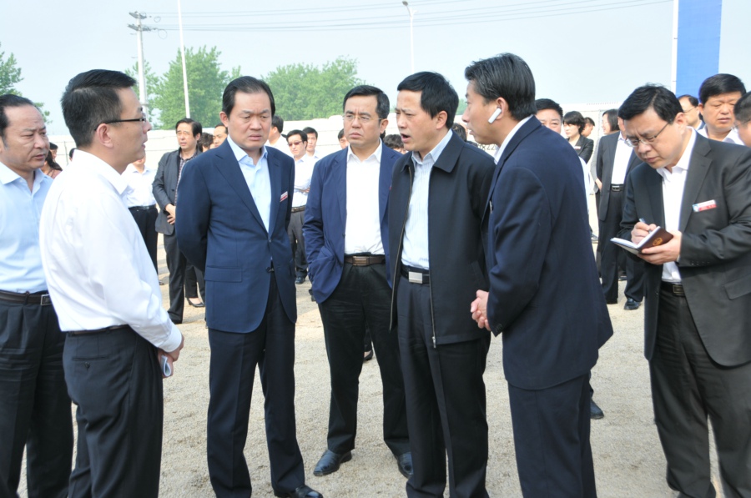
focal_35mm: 39
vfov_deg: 34.1
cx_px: 376
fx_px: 812
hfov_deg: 49.6
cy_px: 249
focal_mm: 26
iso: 320
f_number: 10
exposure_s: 1/400
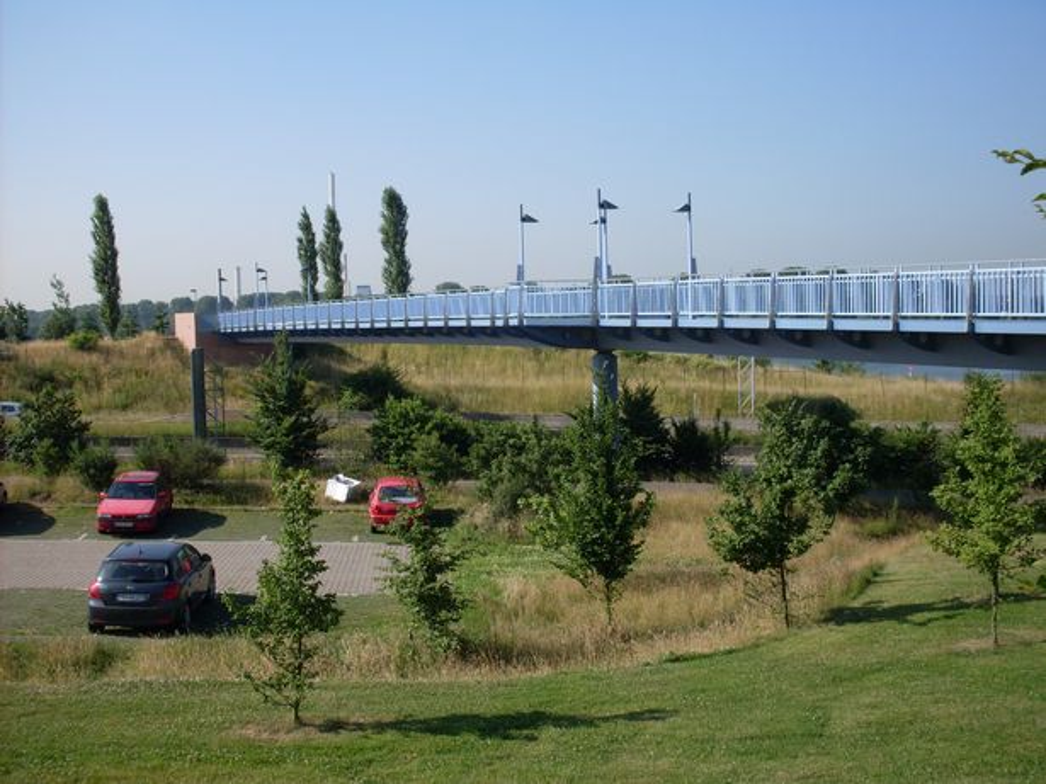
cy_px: 392
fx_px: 1148
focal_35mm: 38
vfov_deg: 37.7
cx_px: 523
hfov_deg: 49.0
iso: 80
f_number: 8.4
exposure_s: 1/180
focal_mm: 6.3
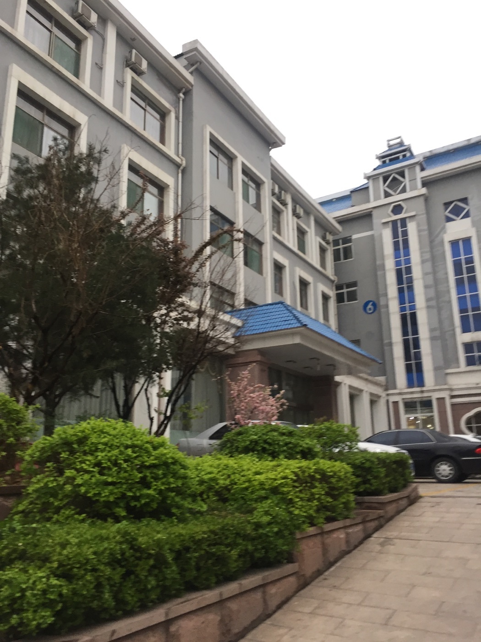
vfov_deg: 61.7
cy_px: 321
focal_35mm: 29
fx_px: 537
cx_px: 240
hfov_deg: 48.2
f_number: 2.2
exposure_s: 1/33
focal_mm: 4.15
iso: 40
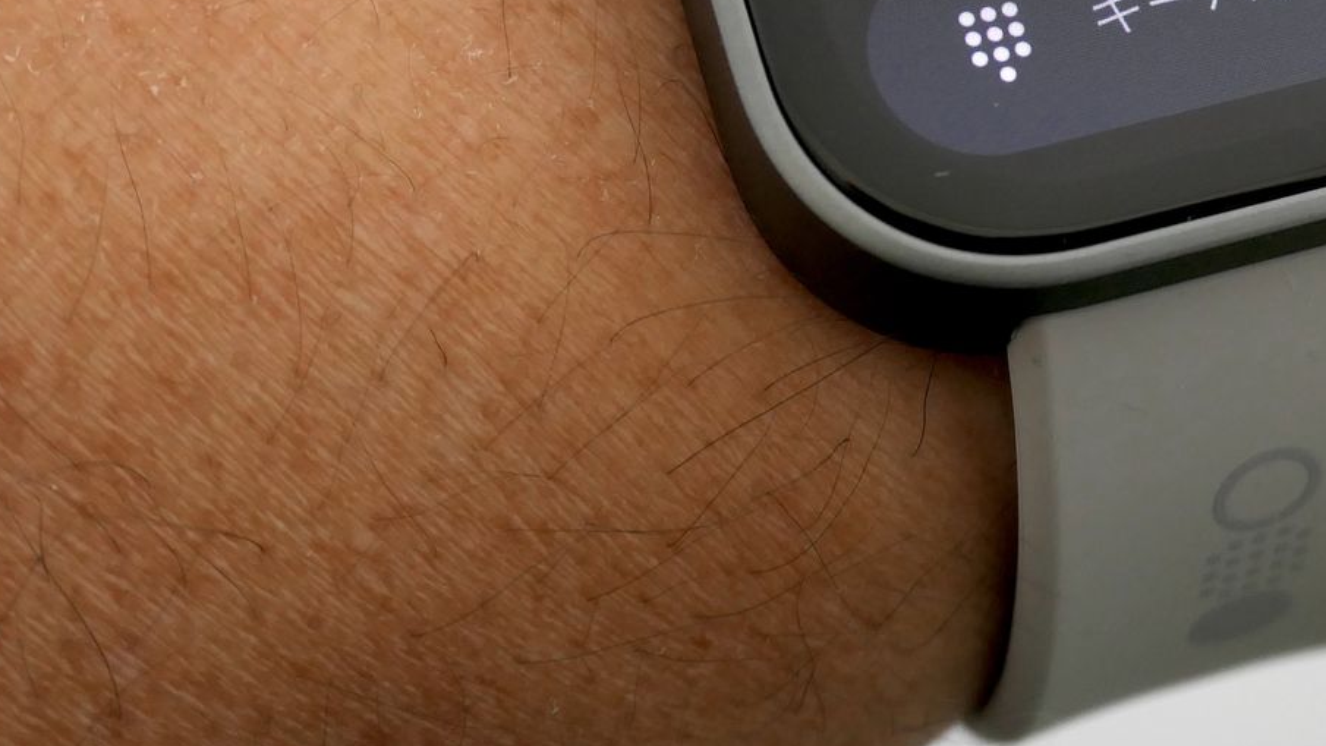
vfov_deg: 14.6
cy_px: -151
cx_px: 1152
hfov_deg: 25.8
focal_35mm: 80
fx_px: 2813
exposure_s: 1/80
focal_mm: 13.1
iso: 500
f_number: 3.7
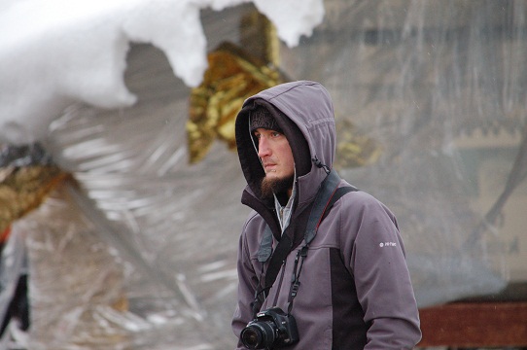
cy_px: 175
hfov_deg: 5.7
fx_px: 5264
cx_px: 264
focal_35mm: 360
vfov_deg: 3.8
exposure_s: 1/250
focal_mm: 240
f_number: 5.6
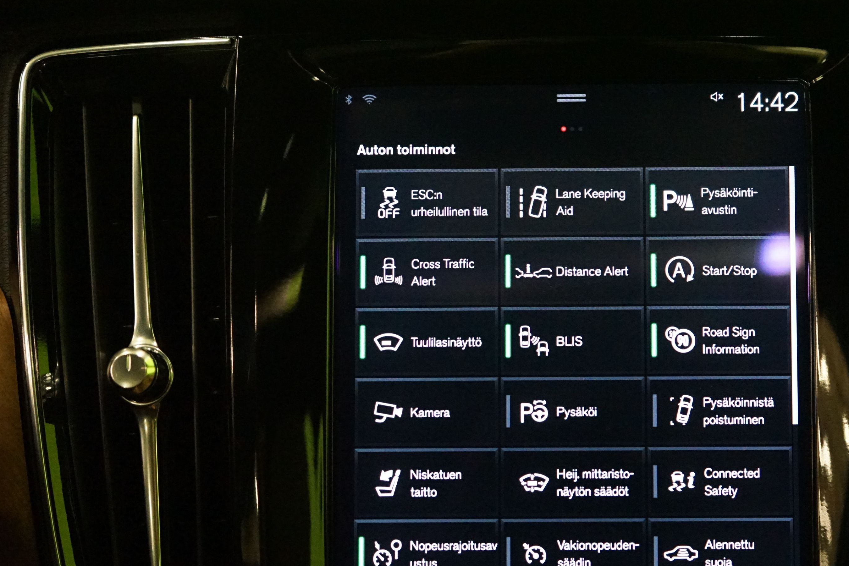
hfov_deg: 38.3
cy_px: 401
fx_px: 1203
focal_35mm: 51
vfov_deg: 26.3
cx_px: 582
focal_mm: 35
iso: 6400
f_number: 4
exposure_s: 1/40
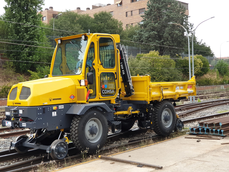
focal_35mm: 52
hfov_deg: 36.8
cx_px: 114
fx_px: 344
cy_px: 86
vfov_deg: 28.0
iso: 32
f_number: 2.4
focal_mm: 6
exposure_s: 1/100
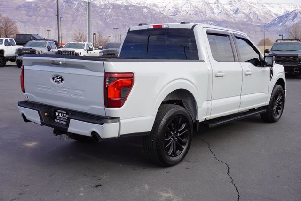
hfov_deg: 47.9
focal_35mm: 40
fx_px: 339
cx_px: 150
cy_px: 100
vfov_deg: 33.1
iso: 100
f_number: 8
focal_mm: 27
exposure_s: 1/100
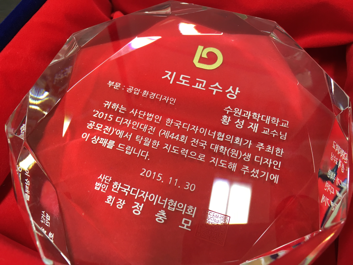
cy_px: 132
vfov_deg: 48.2
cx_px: 176
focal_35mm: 29
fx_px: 296
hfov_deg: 61.7
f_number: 2.2
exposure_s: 1/30
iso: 100
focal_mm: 4.15
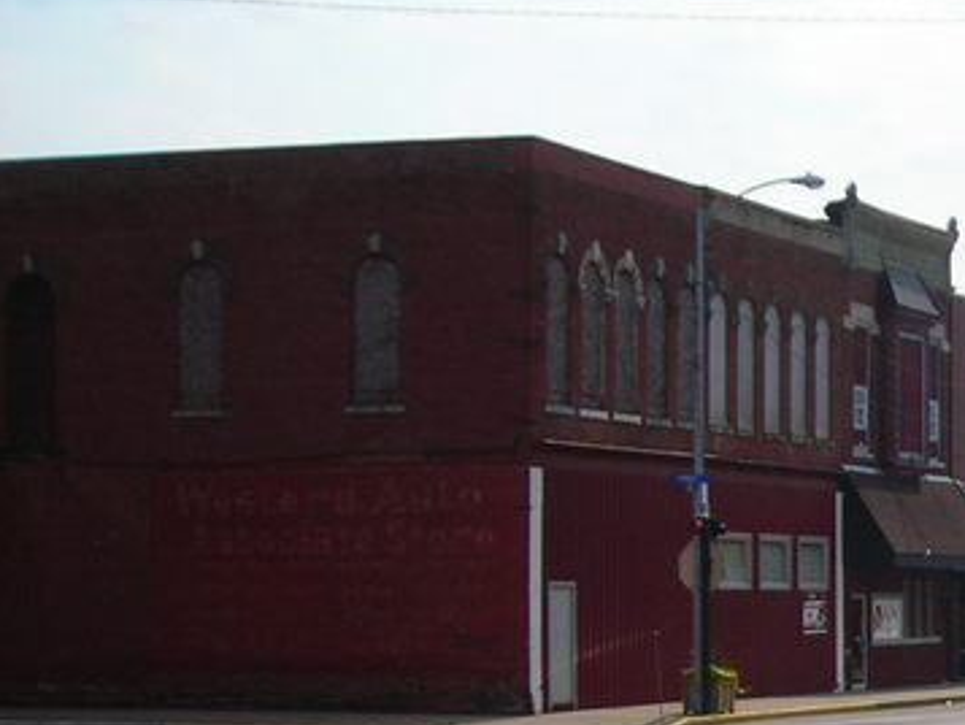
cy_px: 779
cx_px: 1379
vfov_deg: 13.3
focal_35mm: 109
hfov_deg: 16.6
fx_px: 3040
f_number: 6.4
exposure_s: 1/254
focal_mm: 6.3
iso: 50
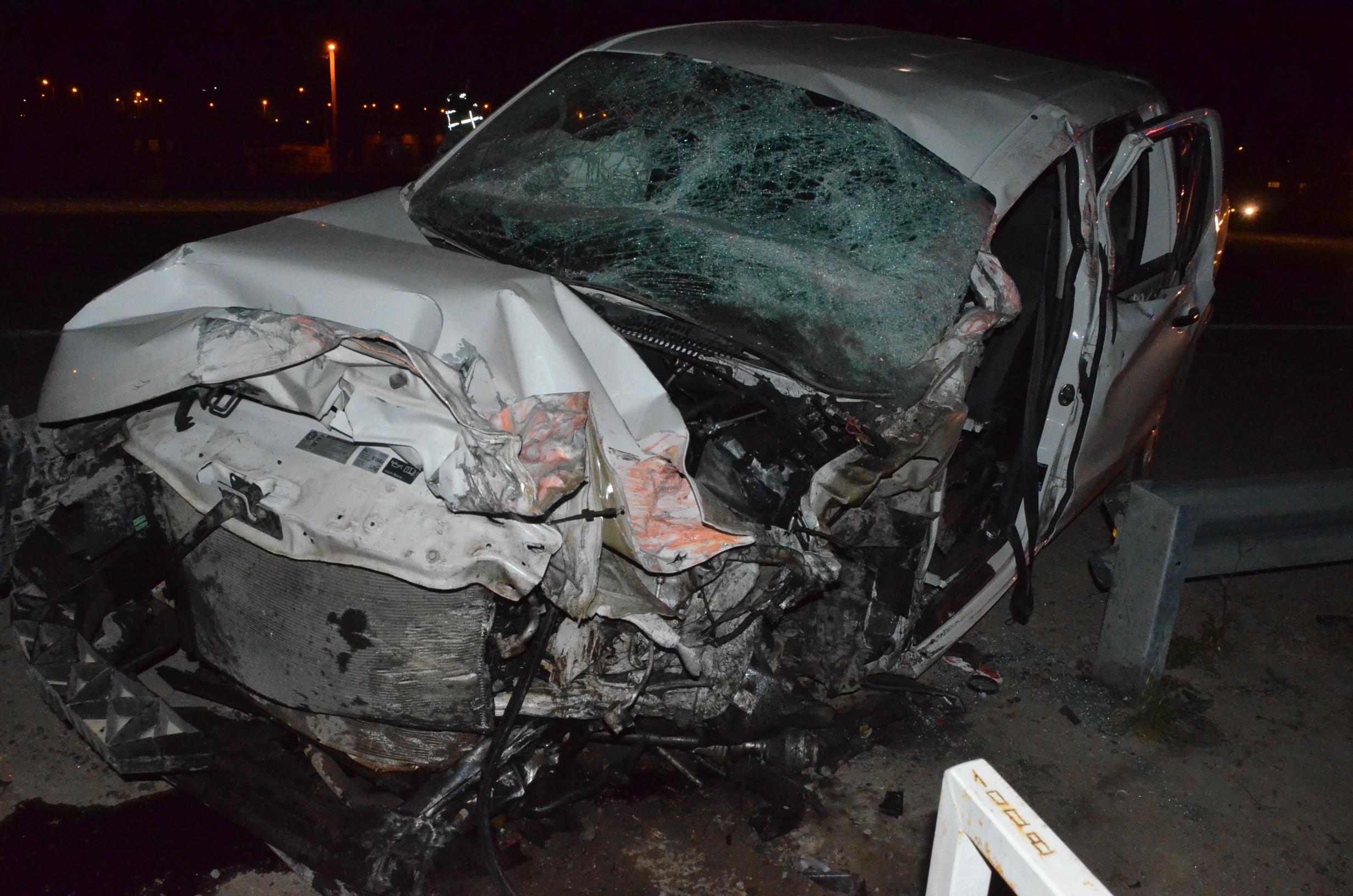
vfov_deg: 47.7
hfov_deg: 67.5
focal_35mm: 27
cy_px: 448
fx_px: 1013
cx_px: 676
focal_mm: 18
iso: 6400
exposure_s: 1/60
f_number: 8
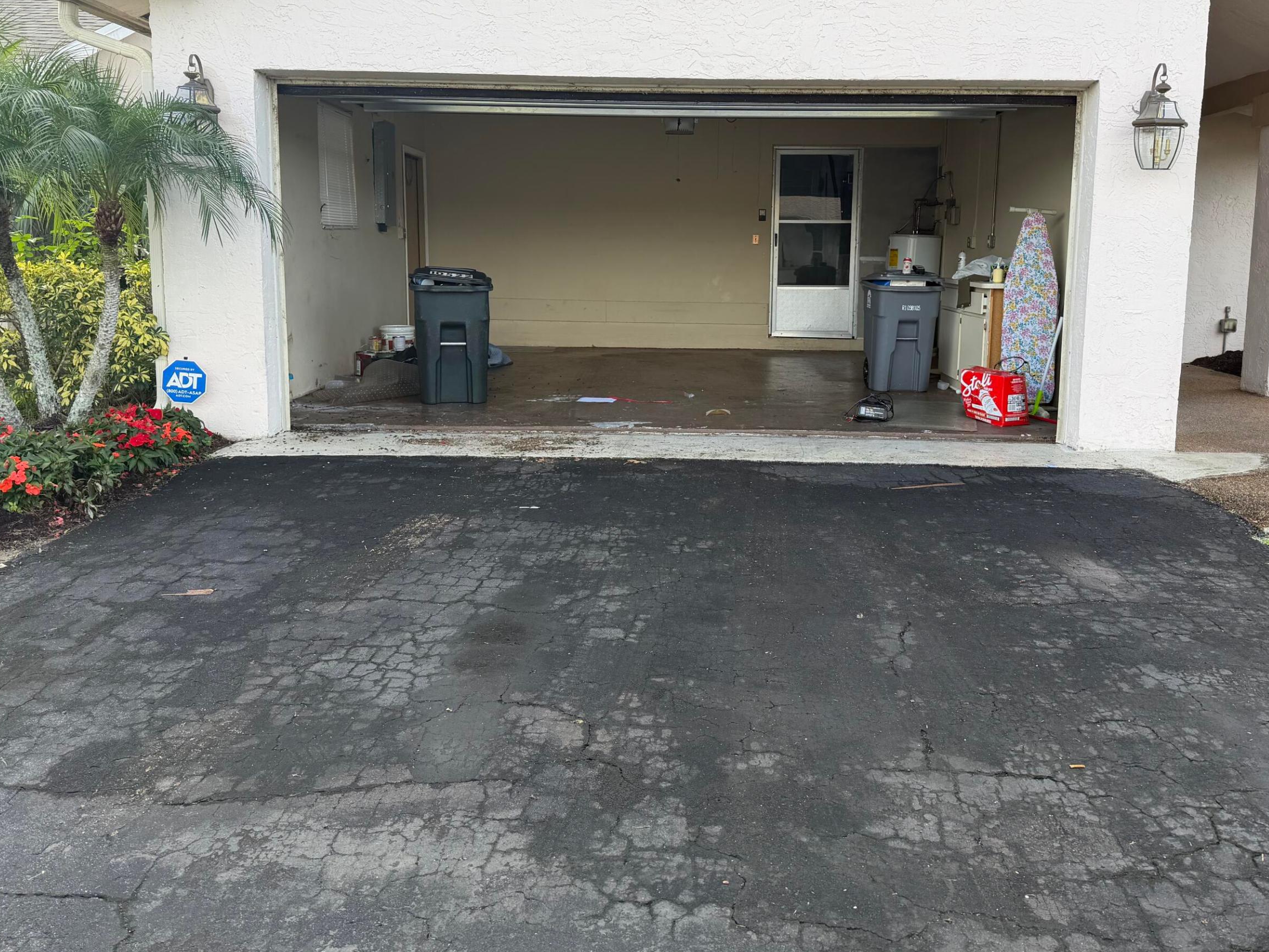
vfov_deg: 46.6
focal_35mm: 30
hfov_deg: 59.9
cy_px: 391
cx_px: 691
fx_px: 1100
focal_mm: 6.76
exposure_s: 1/888
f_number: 1.78
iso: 80
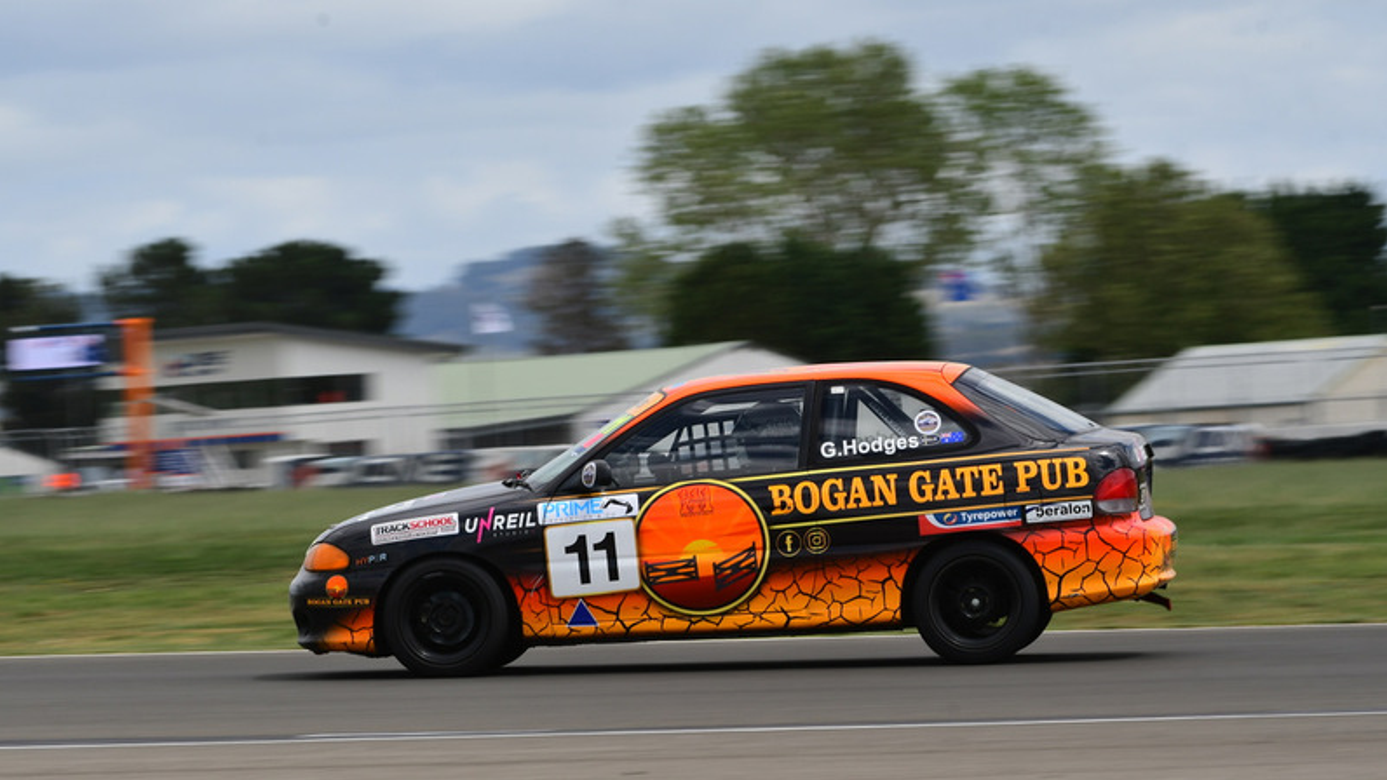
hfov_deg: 6.8
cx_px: 695
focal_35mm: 316
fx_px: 11623
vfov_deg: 3.8
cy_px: 395
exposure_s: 1/250
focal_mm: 200
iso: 160
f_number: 11
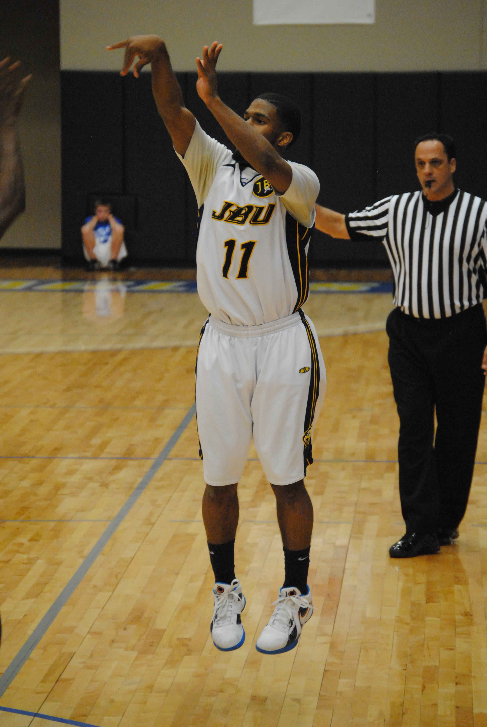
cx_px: 253
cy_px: 345
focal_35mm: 193
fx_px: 3905
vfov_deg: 10.6
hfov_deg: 7.1
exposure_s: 1/200
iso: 1600
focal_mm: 120
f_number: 4.8
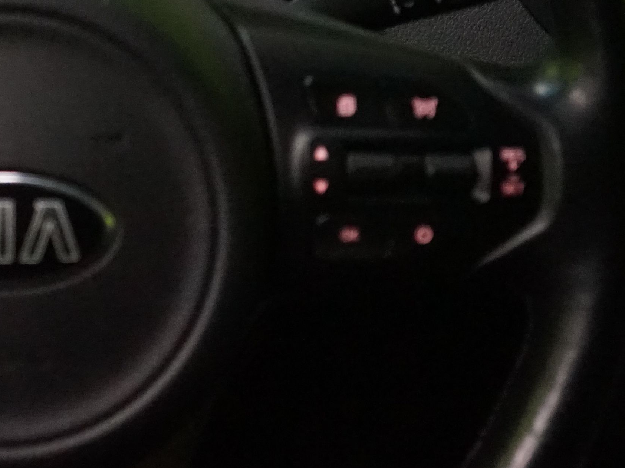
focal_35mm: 113
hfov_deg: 17.3
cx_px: 159
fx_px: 2040
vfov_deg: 12.6
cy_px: -198
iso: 6400
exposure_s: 1/100
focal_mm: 33
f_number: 4
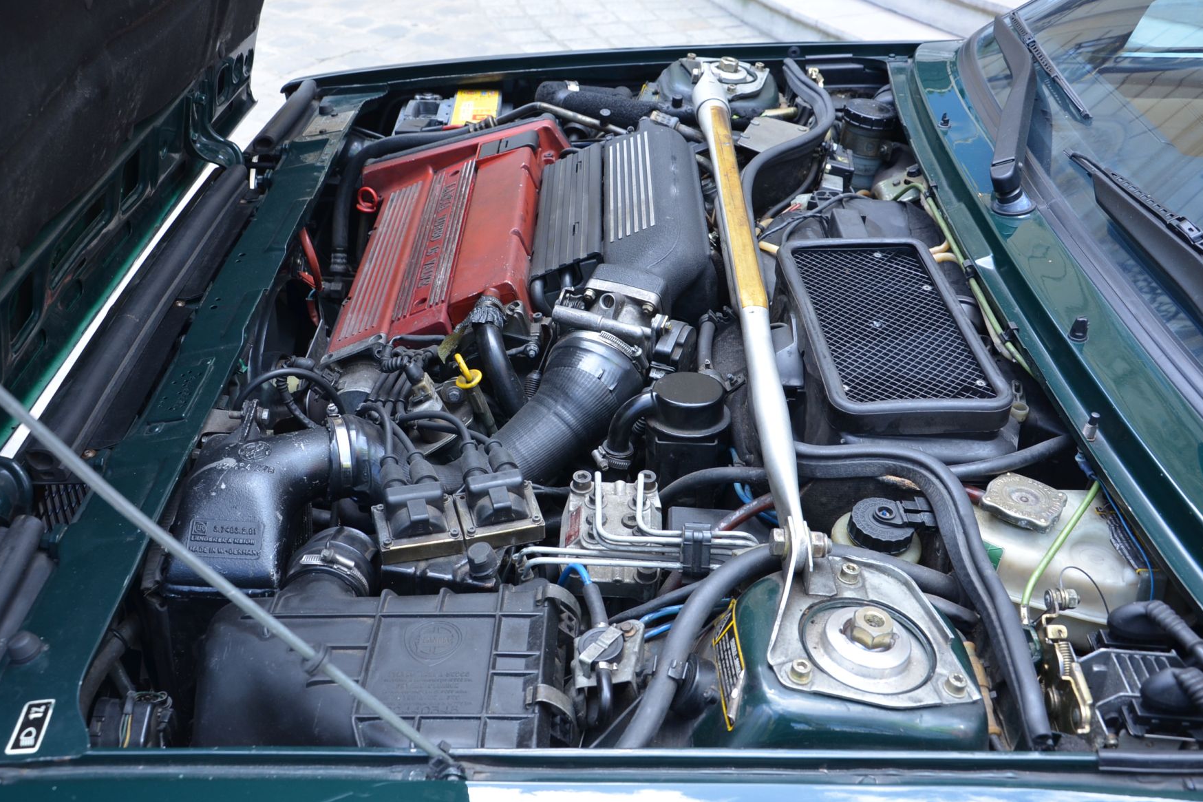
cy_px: 399
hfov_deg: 51.9
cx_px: 591
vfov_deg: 35.9
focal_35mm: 37
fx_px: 1236
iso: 400
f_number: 5.6
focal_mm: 24
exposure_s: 1/125
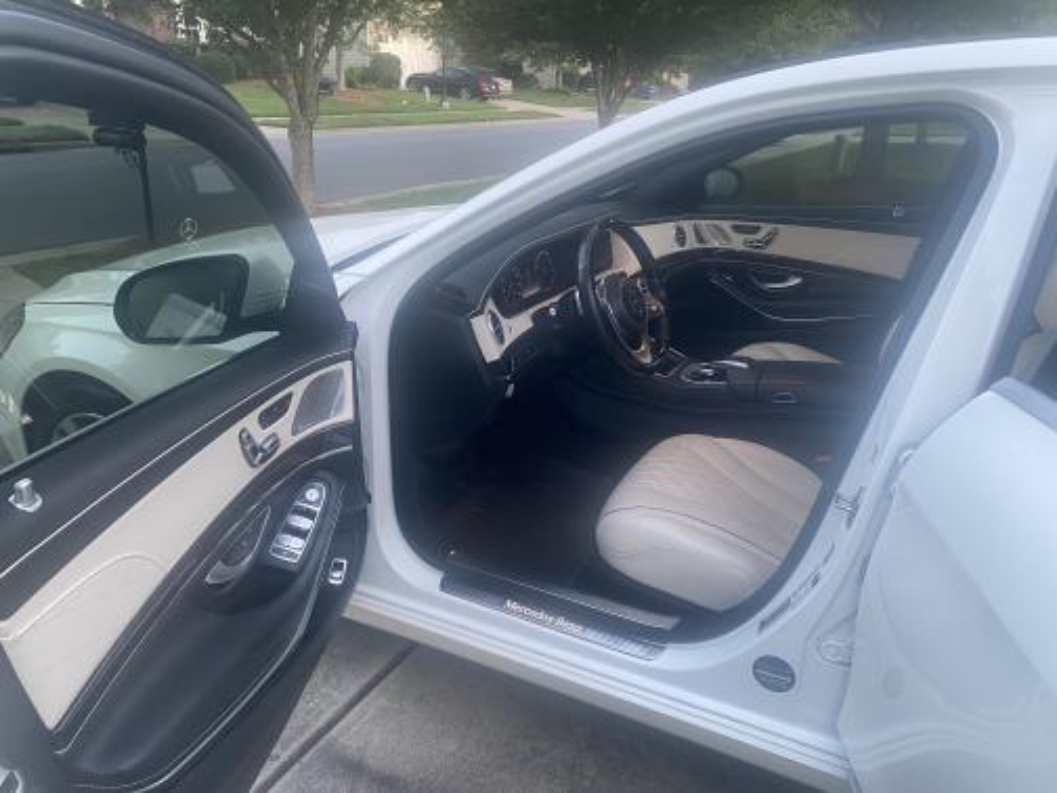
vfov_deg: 53.1
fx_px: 794
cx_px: 528
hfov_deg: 67.3
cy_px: 396
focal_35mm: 26
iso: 125
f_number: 1.8
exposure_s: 1/90
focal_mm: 4.25
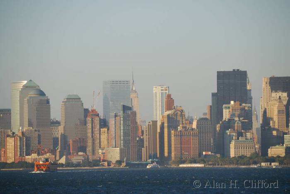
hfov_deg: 6.9
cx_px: 145
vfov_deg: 4.6
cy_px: 97
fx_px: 2419
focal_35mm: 300
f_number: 5.6
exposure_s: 1/500
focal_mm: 200
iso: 200
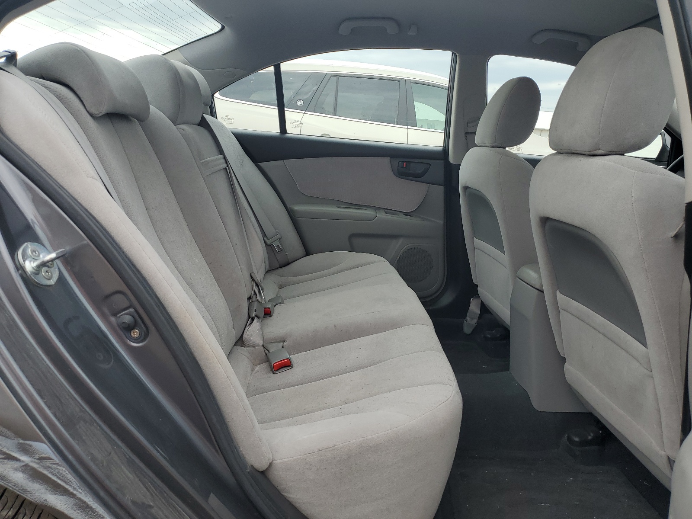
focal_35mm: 26
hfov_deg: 67.3
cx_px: 346
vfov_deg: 53.1
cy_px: 260
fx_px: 520
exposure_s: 1/476
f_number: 1.5
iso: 50
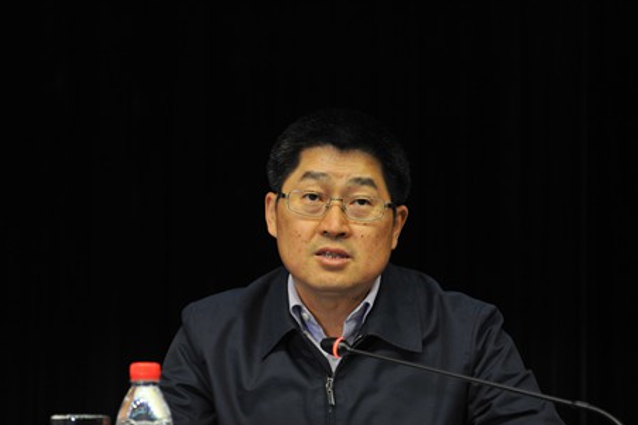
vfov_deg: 14.7
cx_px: 342
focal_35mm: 93
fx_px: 1647
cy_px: 263
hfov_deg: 21.9
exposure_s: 1/50
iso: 800
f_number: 3.2
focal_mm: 70
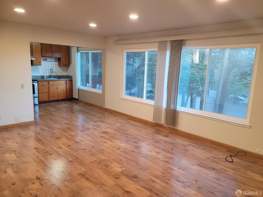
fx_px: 190
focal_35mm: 25
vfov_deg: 54.9
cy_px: 98
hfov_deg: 69.4
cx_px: 132
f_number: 1.8
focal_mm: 7
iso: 160
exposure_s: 1/60
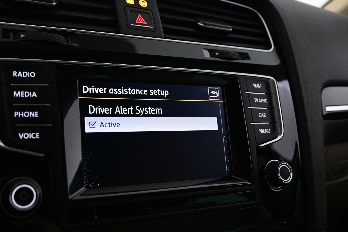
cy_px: 116
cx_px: 154
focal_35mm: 37
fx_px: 360
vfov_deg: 35.7
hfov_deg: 51.4
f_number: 4
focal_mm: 21.5
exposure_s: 1/30
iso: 1250
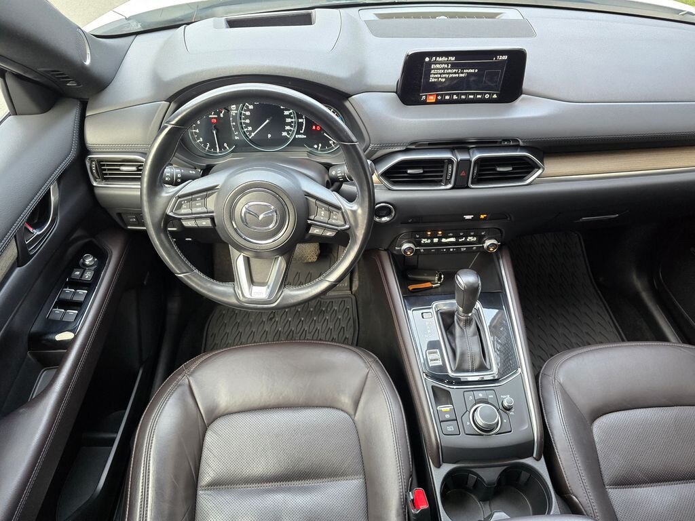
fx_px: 462
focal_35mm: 23
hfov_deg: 73.9
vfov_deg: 58.9
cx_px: 348
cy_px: 260
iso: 500
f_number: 1.7
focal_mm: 6.3
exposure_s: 1/100
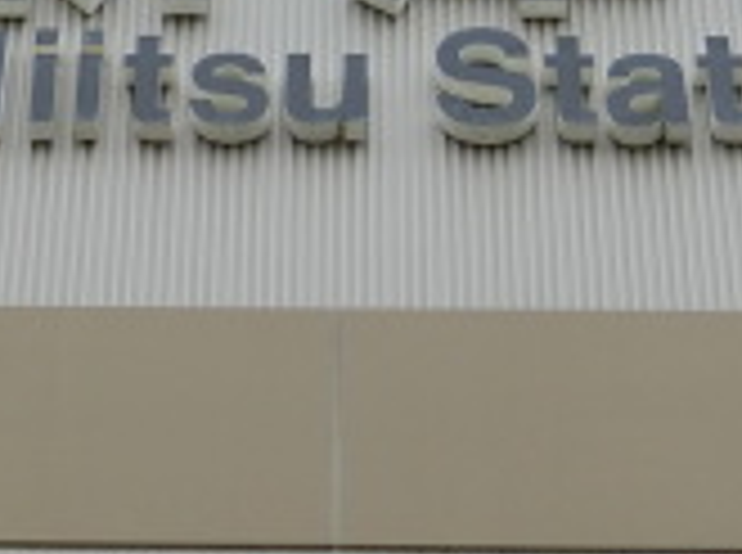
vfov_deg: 8.2
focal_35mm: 175
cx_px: 175
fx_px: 3743
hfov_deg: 11.3
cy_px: -320
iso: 100
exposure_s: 1/125
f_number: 4.4
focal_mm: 8
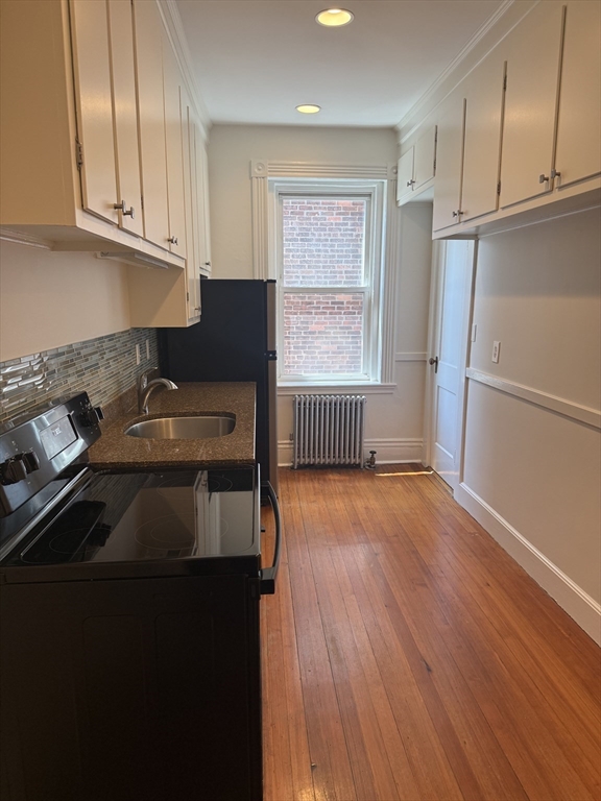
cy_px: 400
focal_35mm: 24
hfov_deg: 56.8
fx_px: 556
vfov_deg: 71.6
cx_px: 300
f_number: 1.78
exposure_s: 1/120
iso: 125
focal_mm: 6.76
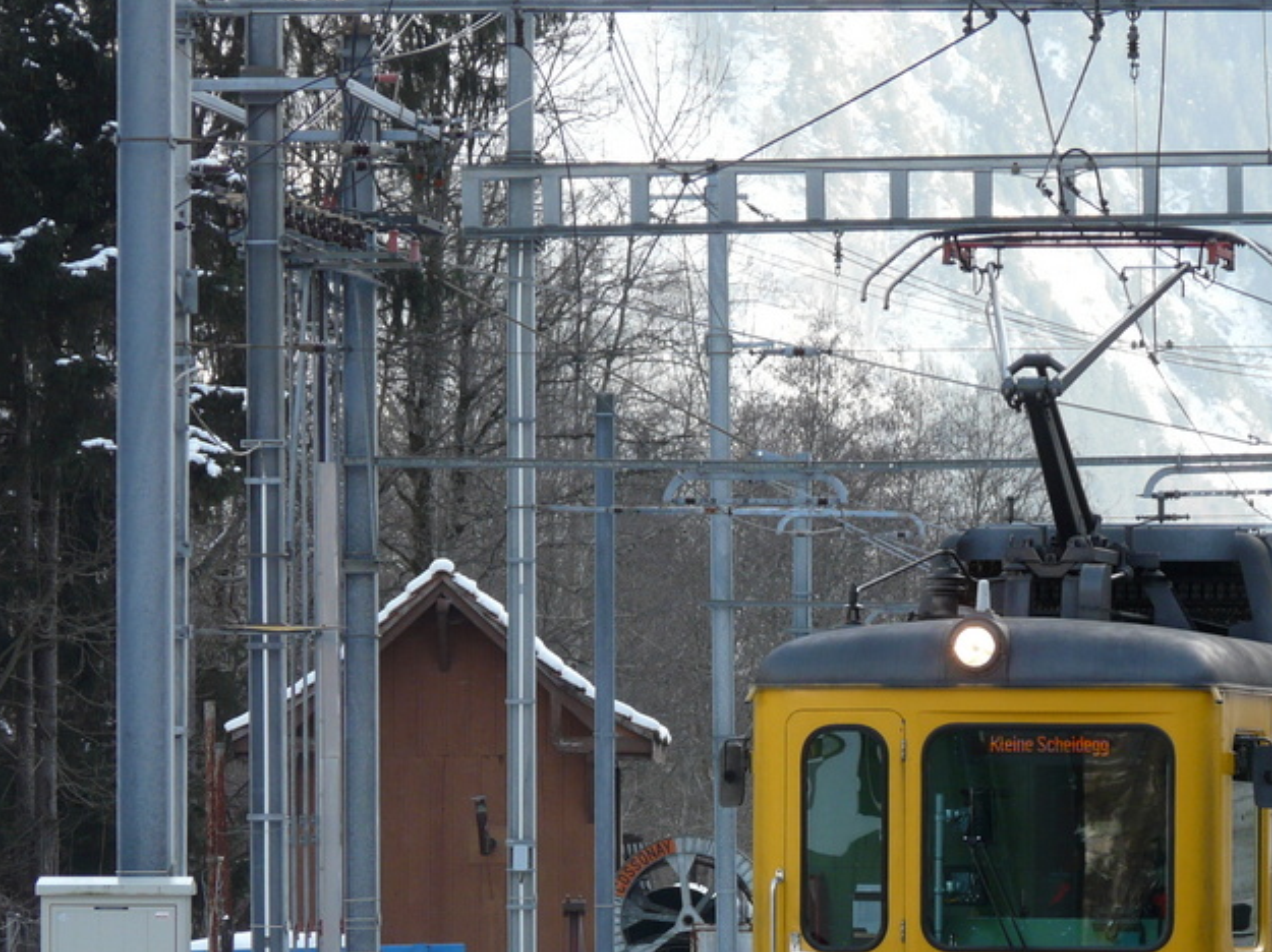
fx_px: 11348
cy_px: 740
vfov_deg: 4.8
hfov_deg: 6.4
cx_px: 1007
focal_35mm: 309
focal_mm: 31.7
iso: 100
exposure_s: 1/125
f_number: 4
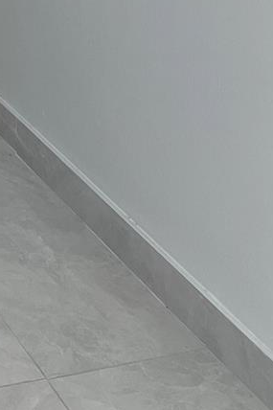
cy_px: -299
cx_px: -242
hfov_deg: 12.6
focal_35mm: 97
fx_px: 1104
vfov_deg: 17.6
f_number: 1.5
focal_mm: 5.7
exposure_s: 1/152
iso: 50
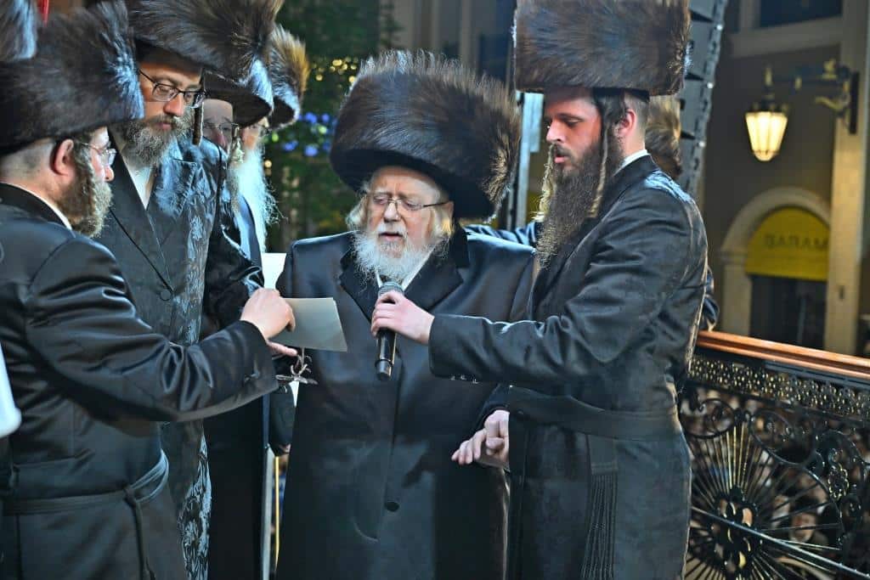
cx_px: 435
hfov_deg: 35.0
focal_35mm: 57
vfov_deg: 23.8
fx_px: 1378
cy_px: 290
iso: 1250
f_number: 4
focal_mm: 57
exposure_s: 1/320
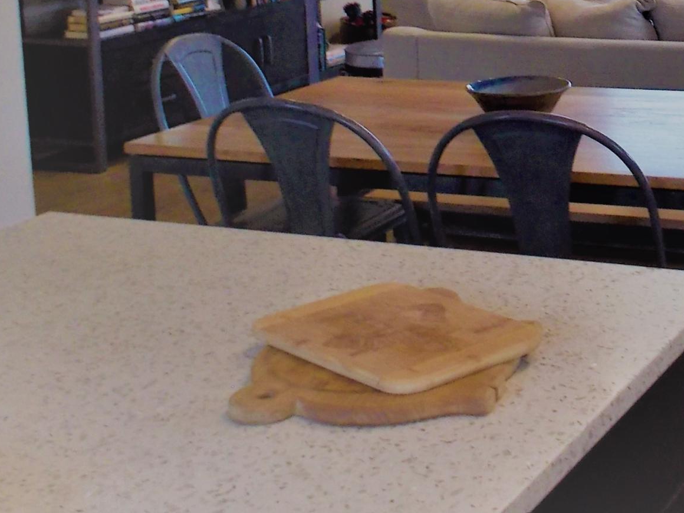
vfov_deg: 19.2
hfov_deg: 25.1
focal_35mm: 75
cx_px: 632
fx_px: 1482
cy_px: 16
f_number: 3.3
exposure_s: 1/30
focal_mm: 4.1
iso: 160
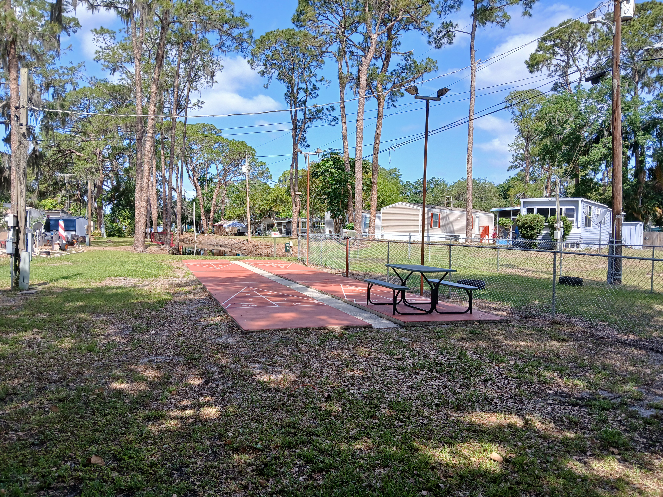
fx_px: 498
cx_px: 332
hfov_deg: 67.3
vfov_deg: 53.1
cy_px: 248
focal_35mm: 26
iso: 20
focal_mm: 3.98
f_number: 1.8
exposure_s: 1/377
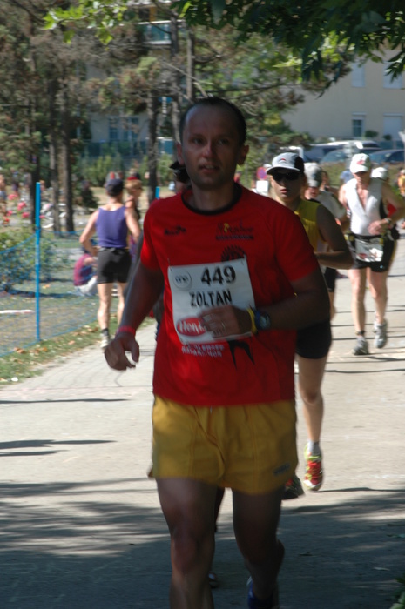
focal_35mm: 158
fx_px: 2664
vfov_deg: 13.1
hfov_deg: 8.7
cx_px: 202
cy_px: 304
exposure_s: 1/90
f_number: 11
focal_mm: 105
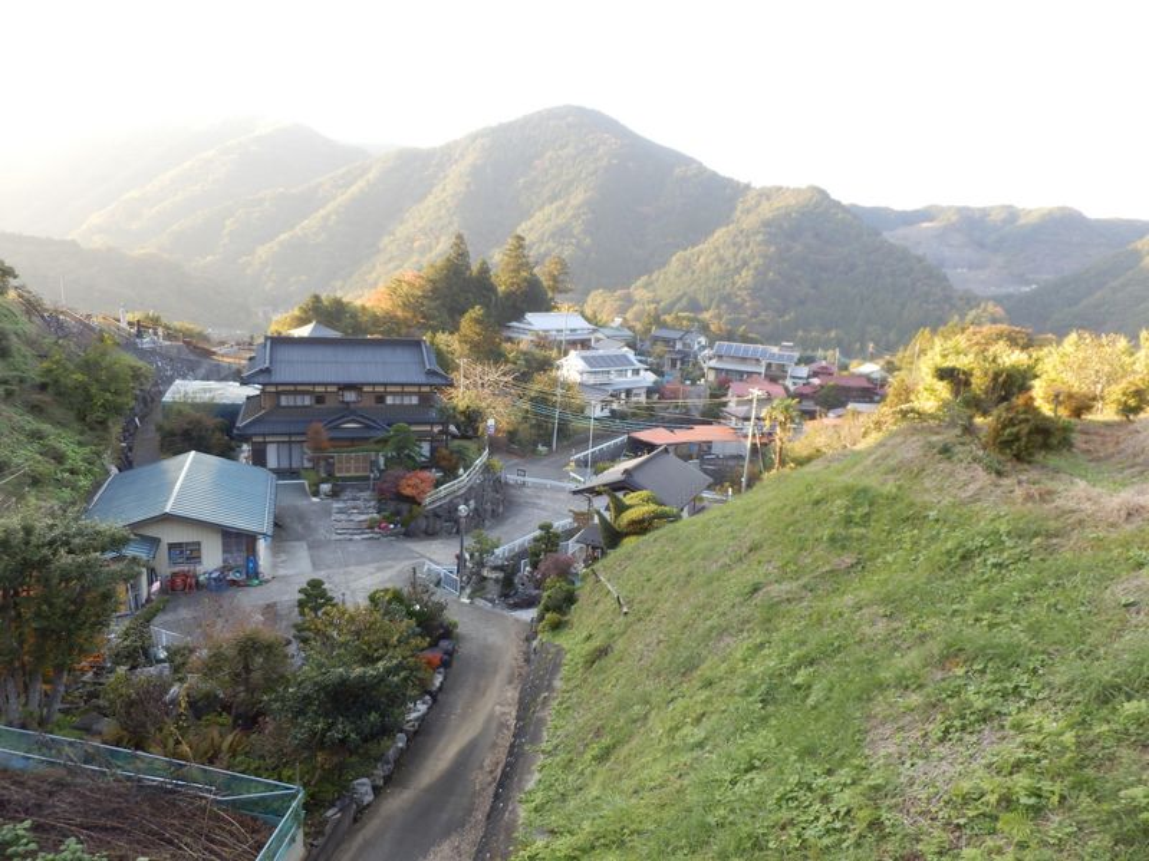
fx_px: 896
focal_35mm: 27
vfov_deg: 51.4
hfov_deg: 65.3
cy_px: 430
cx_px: 574
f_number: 3.3
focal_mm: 4.8
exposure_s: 1/60
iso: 80
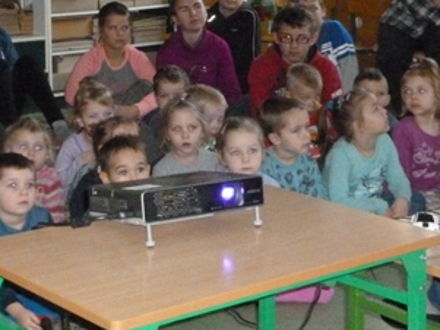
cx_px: 157
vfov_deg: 15.6
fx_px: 1183
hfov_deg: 21.0
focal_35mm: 93
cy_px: 6
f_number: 3.7
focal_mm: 6.9
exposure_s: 1/60
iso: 1000
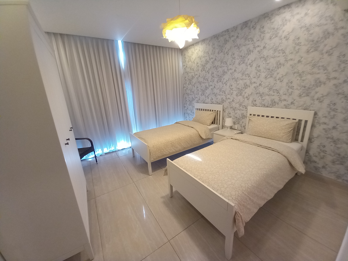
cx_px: 174
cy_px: 130
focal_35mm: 13
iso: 200
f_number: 2.2
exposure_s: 1/30
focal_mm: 1.13
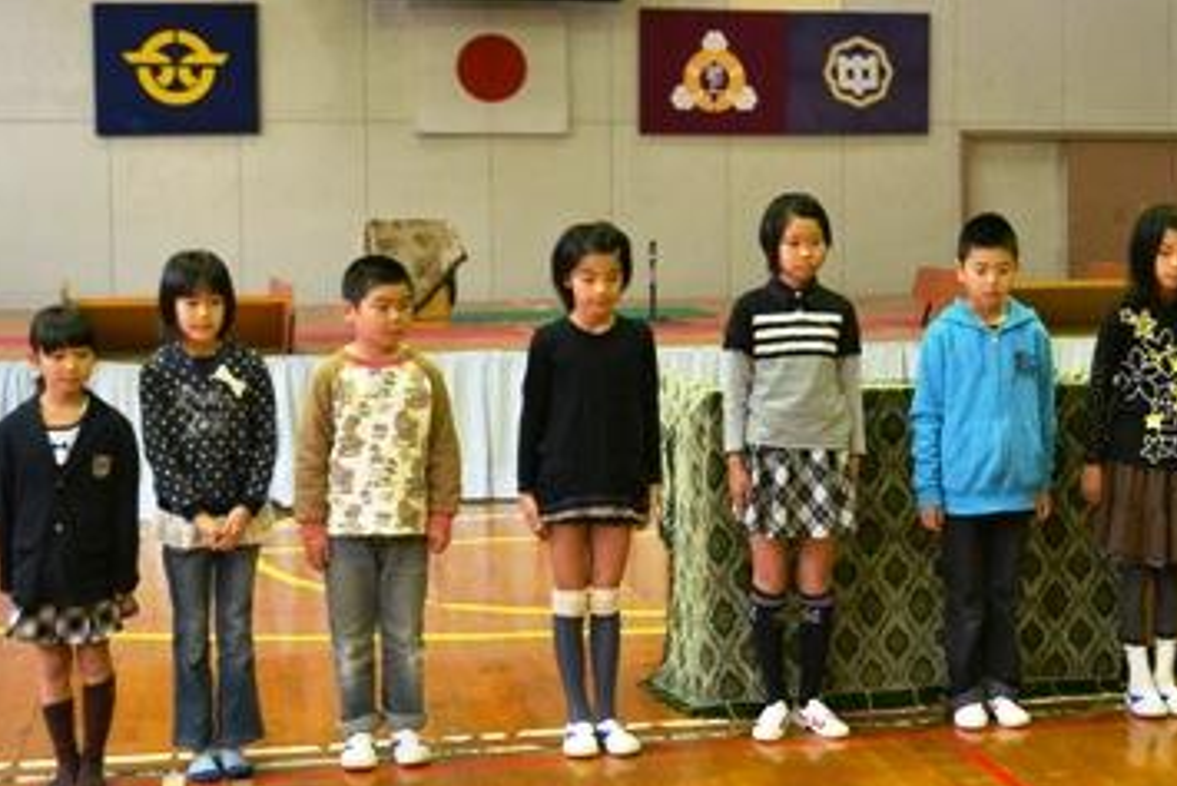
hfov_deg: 37.3
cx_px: 716
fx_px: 1733
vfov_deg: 25.5
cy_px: 386
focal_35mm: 53
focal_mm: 28
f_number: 4.5
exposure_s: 1/60
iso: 2800
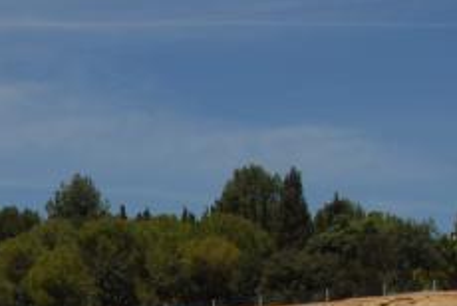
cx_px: -212
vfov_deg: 10.1
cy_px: 603
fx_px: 1614
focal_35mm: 127
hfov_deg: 15.0
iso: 100
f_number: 9
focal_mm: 18
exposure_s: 1/320
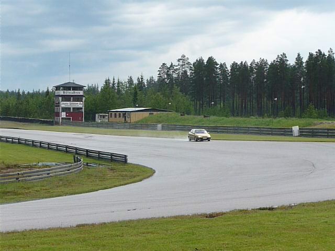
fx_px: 997
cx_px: 168
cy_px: 126
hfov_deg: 19.1
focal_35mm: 103
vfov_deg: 14.4
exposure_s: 1/250
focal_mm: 17.5
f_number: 11
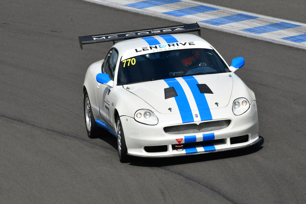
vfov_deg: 2.2
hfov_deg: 3.3
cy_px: 102
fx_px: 5357
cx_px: 153
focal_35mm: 630
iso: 320
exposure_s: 1/640
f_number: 13
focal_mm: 420
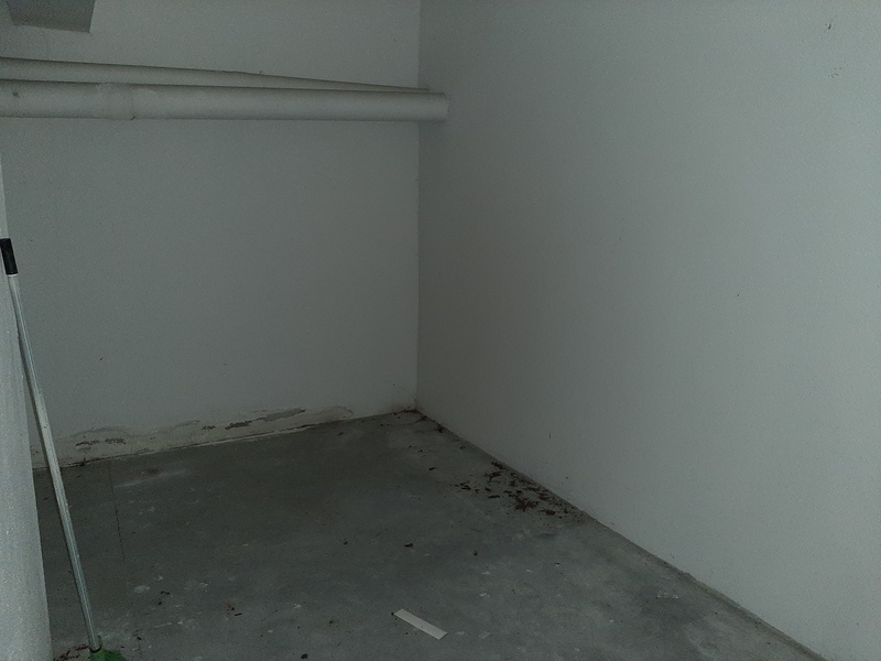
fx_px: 687
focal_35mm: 27
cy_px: 330
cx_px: 440
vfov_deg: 51.4
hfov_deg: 65.3
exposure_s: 1/17
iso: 1000
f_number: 1.7
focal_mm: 3.93
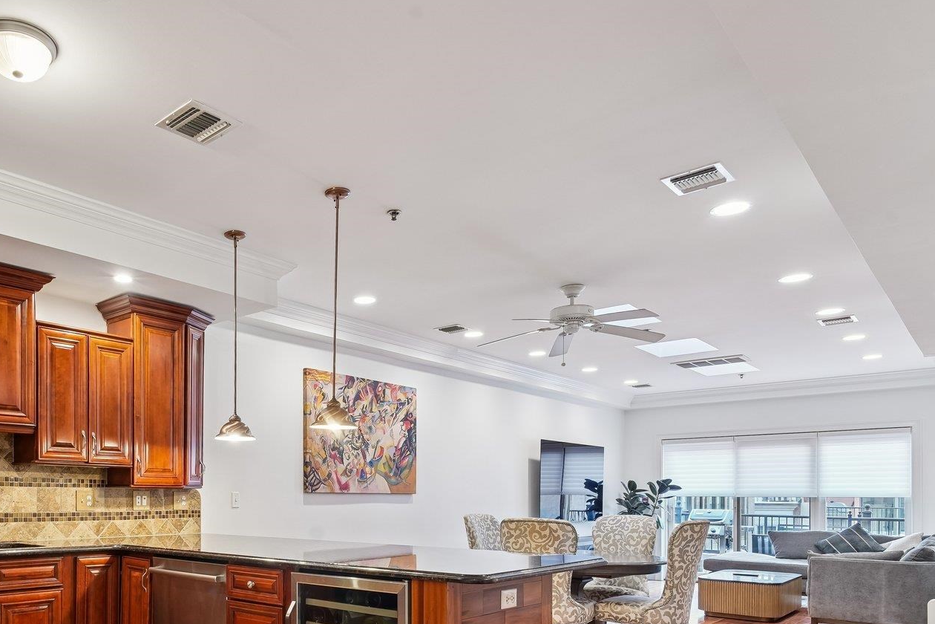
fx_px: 675
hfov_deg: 66.5
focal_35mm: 26
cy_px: 505
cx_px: 276
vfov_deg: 46.8
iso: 400
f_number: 8
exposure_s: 1/2.5
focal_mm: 16
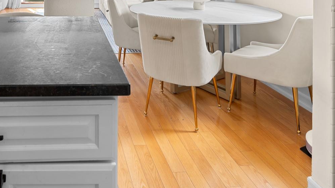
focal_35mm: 30
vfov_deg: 32.8
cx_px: 76
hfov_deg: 60.1
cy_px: -31
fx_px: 266
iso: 250
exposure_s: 1/1.67
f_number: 10
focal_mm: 14
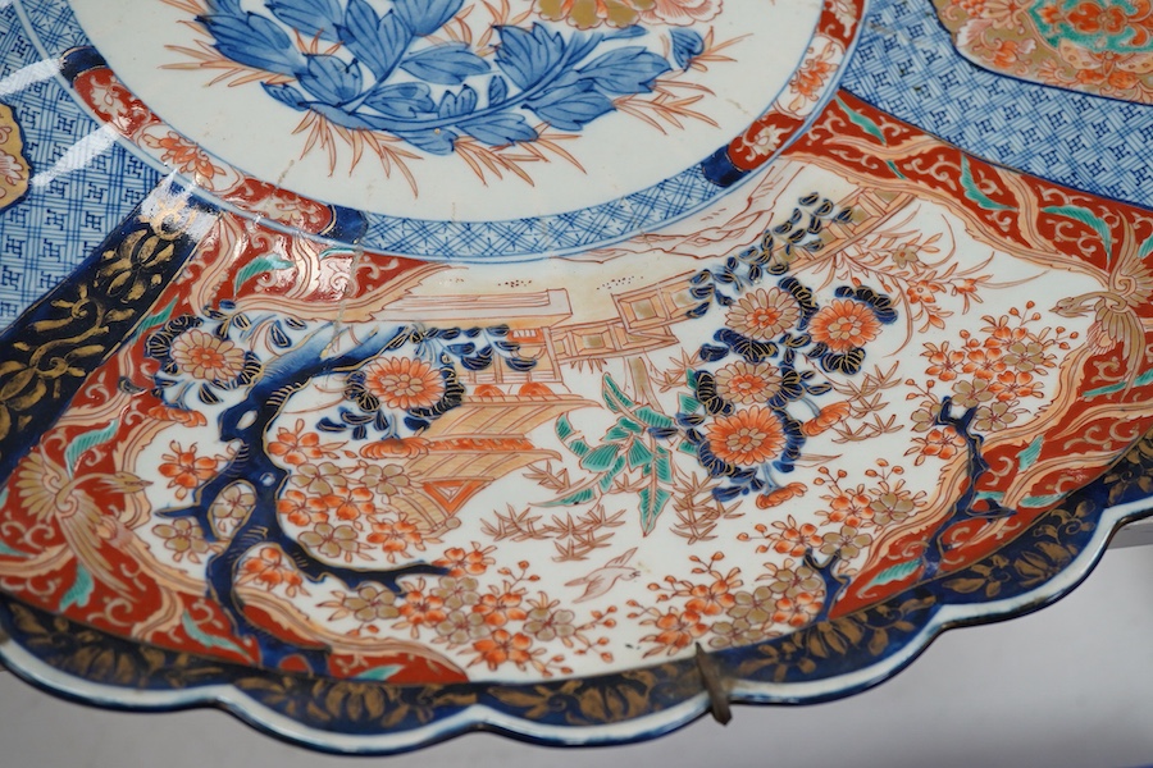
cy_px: 384
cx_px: 576
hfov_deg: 43.6
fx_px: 1441
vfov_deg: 29.9
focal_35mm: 45
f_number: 8
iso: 800
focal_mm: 30
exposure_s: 1/125
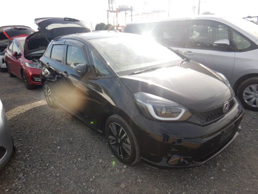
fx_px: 179
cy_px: 97
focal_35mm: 24
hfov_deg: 71.6
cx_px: 129
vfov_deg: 56.8
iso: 125
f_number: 2.8
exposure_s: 1/1000
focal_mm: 4.3
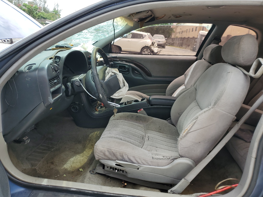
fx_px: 198
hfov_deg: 67.3
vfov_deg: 53.1
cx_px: 132
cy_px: 98
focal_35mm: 26
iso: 50
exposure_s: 1/1111
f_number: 1.5
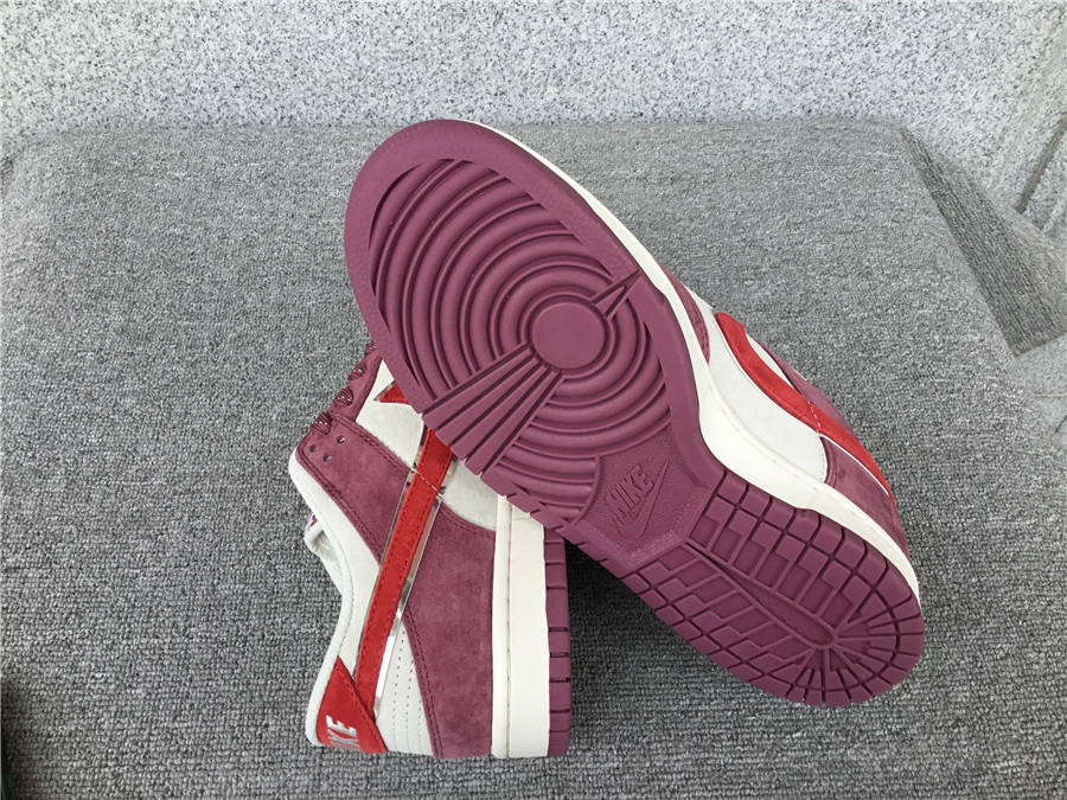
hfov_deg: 58.4
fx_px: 956
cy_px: 400
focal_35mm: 31
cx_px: 534
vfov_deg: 45.4
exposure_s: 1/189
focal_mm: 3.3
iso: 25
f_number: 2.4
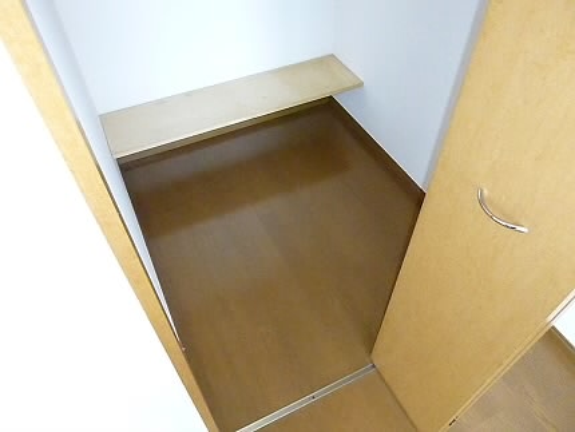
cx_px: 288
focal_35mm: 25
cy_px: 216
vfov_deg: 54.9
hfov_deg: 69.4
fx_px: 416
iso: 1600
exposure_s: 1/125
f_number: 3.1
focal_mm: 4.5
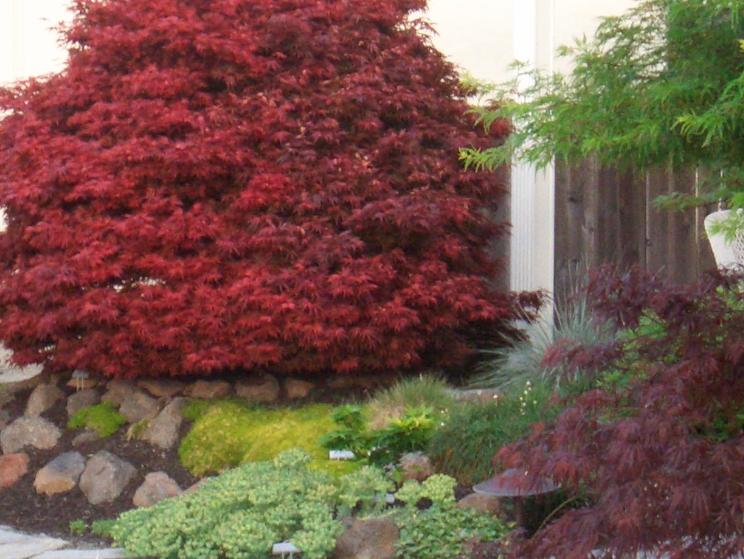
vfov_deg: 13.3
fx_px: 2387
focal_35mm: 111
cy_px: 306
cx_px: 300
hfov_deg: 17.7
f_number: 4.6
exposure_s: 1/100
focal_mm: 6.9
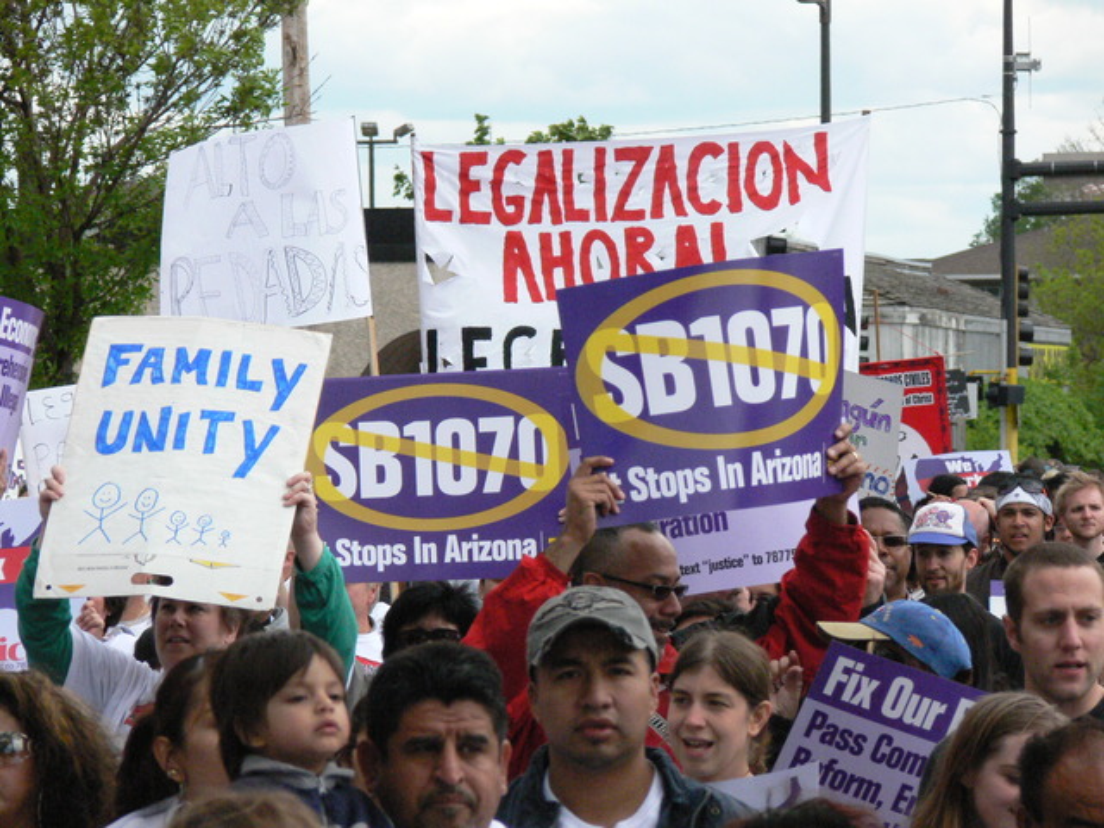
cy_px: 414
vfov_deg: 6.0
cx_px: 552
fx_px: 7941
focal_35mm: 249
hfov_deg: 8.0
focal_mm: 52.6
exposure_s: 1/1300
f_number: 5
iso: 400
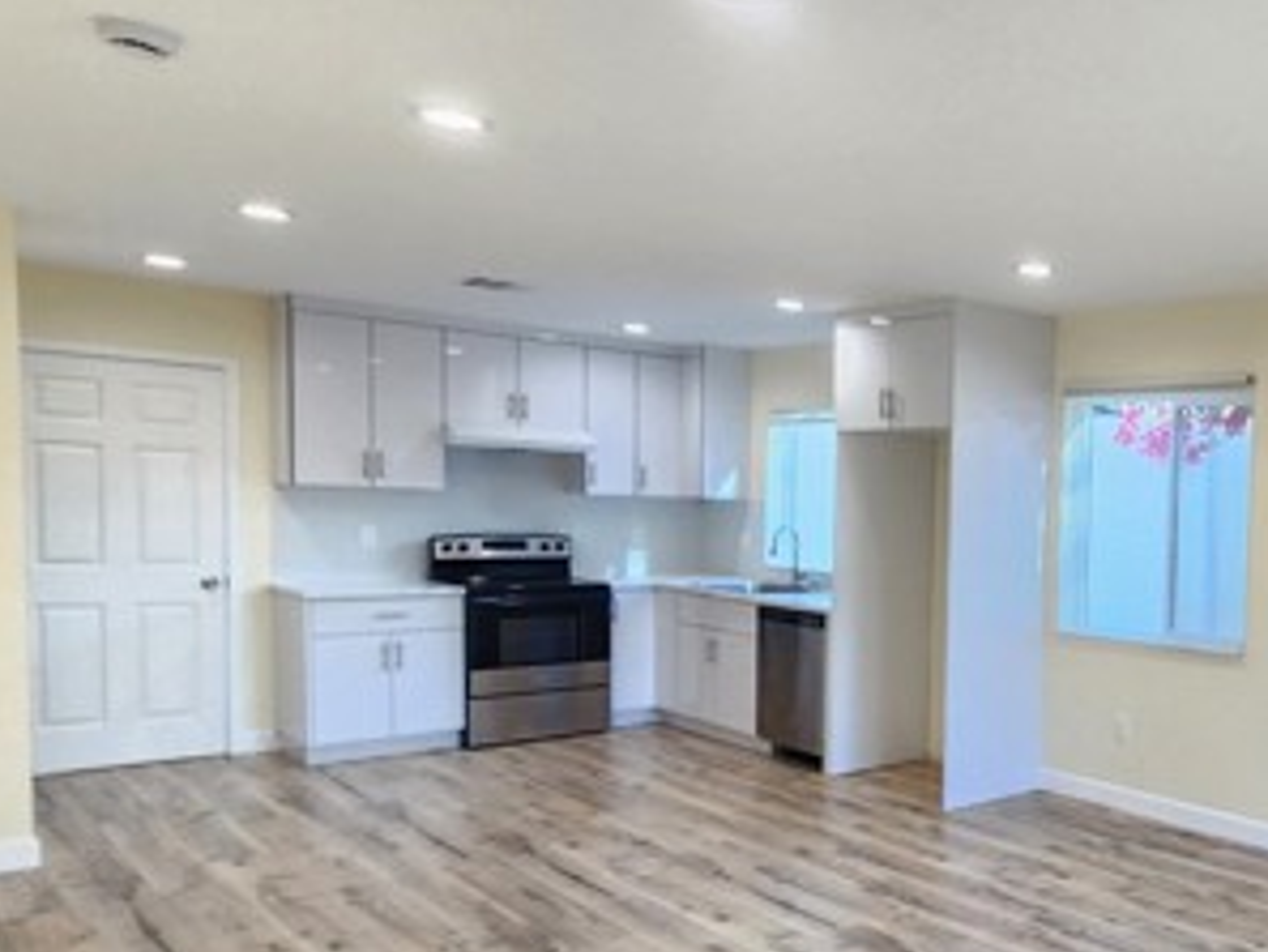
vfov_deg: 49.3
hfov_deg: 52.9
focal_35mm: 28
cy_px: 593
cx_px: 1212
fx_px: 1026
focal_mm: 2.2
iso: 100
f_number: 2.2
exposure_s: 1/60
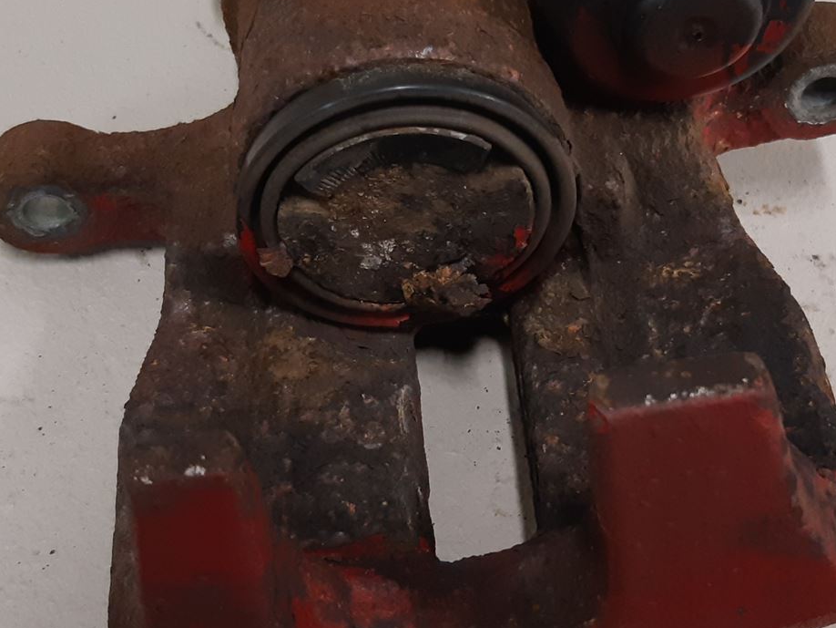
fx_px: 1401
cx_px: 466
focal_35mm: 58
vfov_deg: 25.2
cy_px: 254
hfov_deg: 33.2
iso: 200
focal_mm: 3.93
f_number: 1.7
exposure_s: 1/60
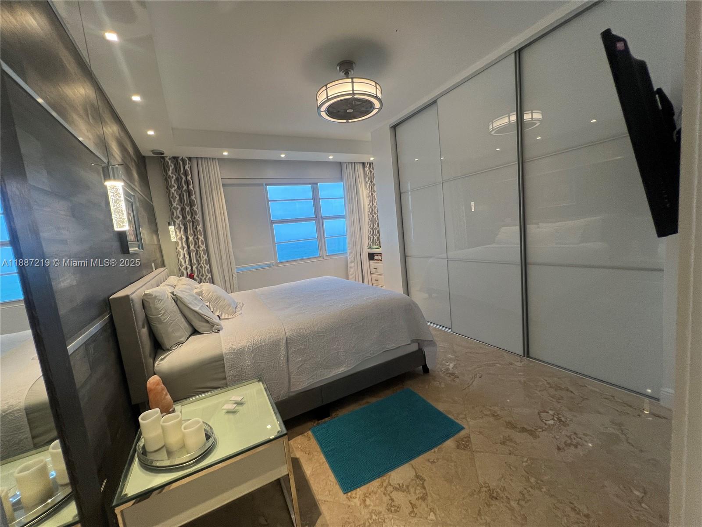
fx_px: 264
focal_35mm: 13
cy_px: 264
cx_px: 351
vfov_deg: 89.9
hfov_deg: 106.2
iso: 125
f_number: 1.8
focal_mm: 1.57
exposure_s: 1/120
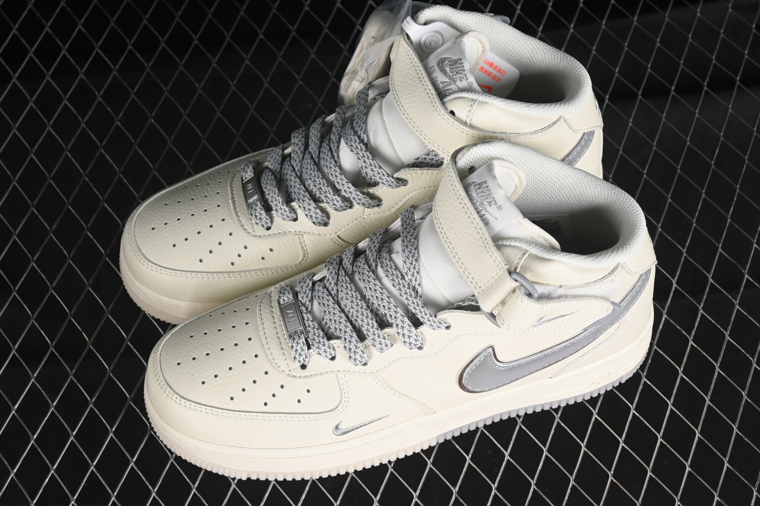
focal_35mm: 75
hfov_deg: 27.0
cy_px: 253
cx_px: 380
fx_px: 1583
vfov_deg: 18.2
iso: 160
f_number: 7.1
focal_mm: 50
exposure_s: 1/80
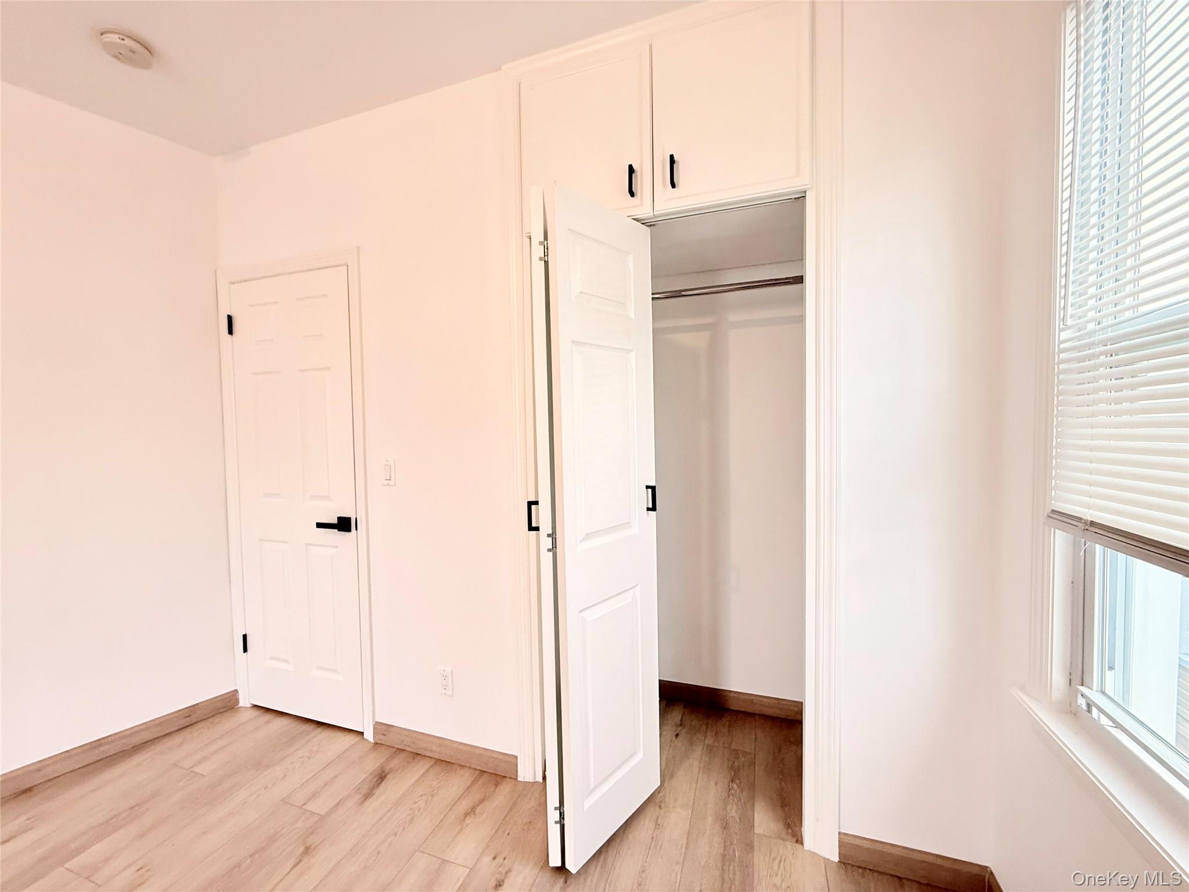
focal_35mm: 14
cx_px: 594
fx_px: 481
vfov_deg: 85.7
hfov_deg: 102.1
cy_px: 446
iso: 250
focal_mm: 2.22
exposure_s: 1/99
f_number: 2.2
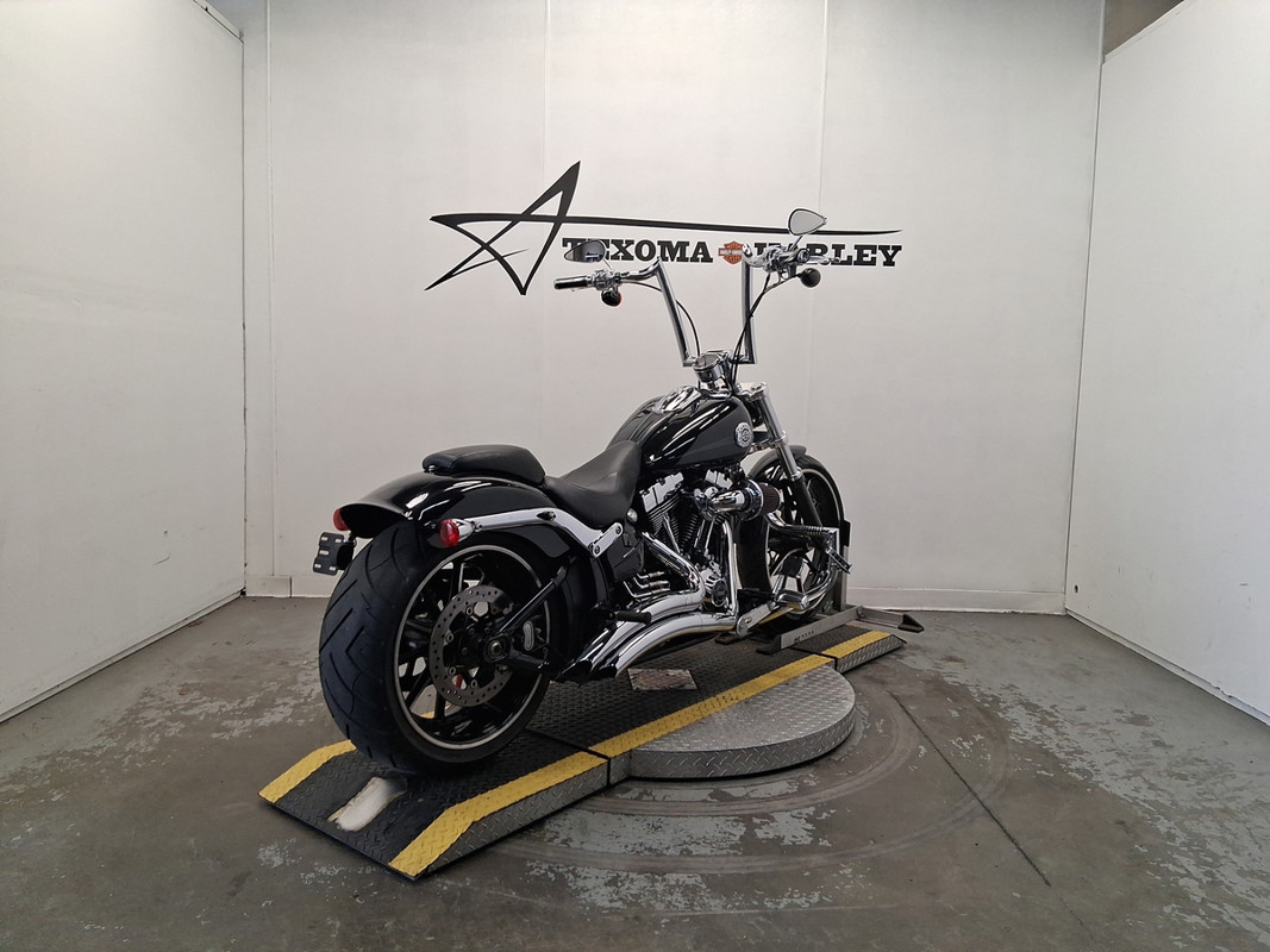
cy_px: 476
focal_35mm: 26
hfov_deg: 67.3
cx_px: 635
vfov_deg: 53.1
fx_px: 954
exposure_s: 1/120
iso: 99
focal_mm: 3.98
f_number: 1.8
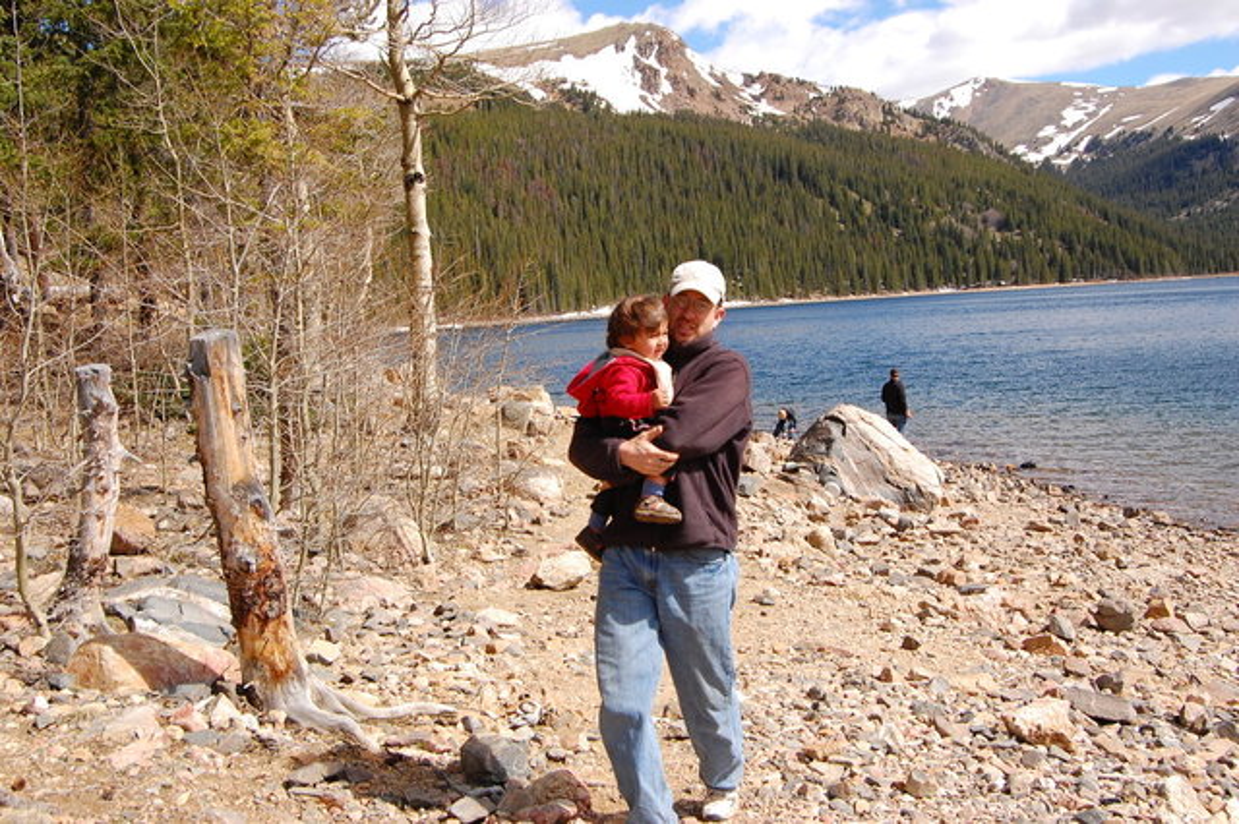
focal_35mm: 36
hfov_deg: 53.2
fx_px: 1238
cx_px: 620
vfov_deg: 36.8
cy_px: 412
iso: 400
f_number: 10
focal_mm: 24
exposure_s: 1/400
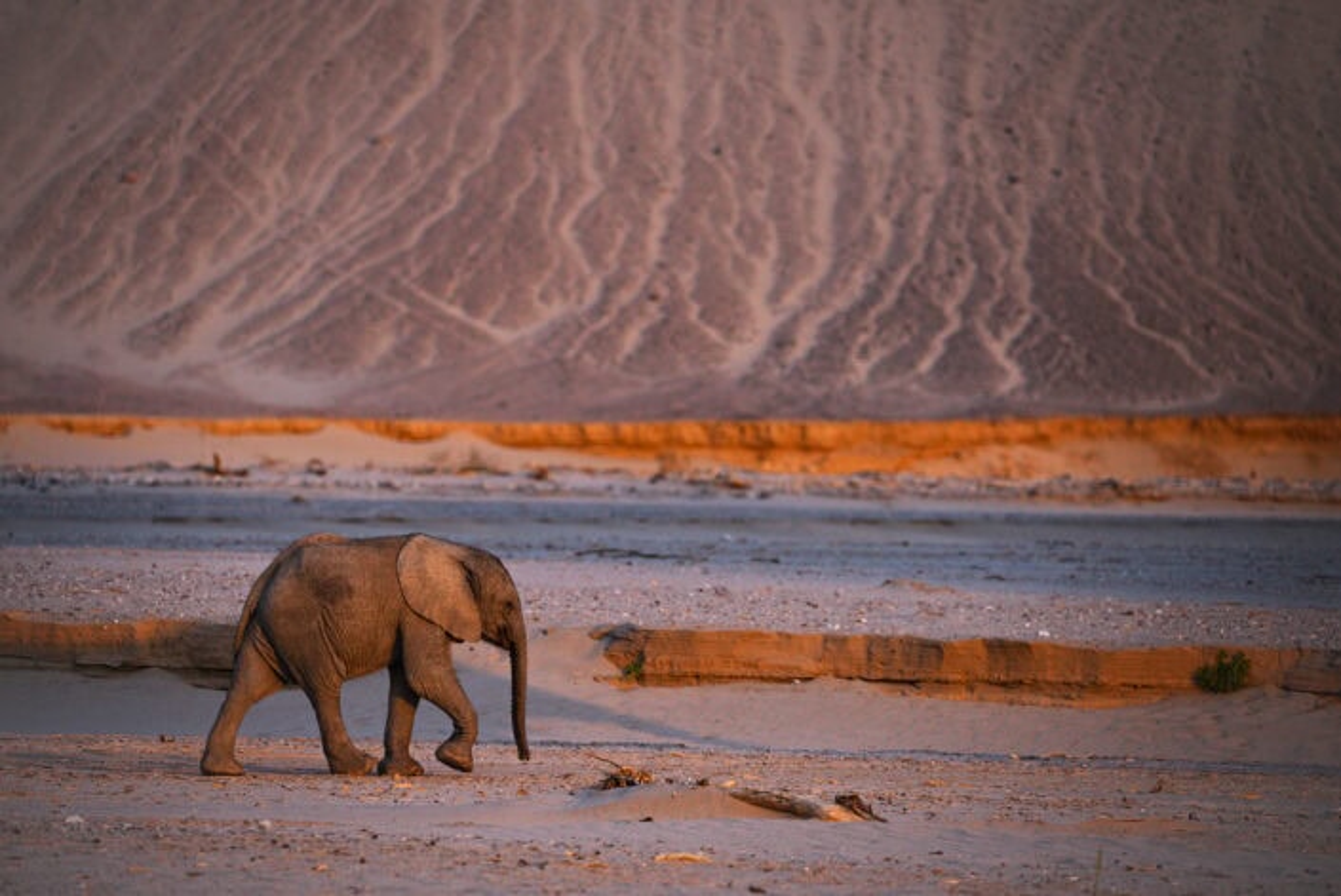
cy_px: 448
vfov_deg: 5.7
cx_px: 670
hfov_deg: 8.6
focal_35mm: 240
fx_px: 8945
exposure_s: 1/1250
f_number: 5
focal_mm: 240
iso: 500
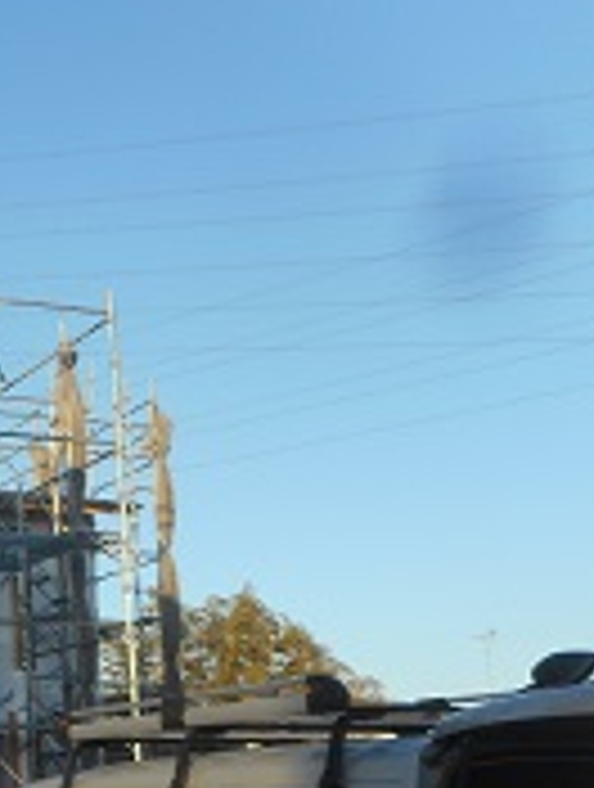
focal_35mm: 57
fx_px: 1299
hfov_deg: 22.2
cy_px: 585
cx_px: -238
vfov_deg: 33.1
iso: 80
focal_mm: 4.5
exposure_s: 1/400
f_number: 3.7
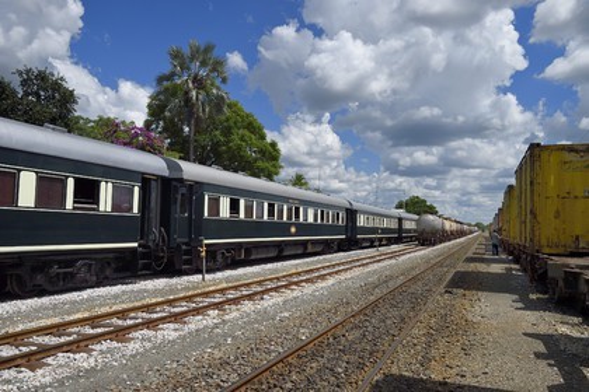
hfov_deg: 61.9
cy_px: 196
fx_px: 491
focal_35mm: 30
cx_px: 294
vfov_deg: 43.6
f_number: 14
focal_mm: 30
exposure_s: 1/500
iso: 200
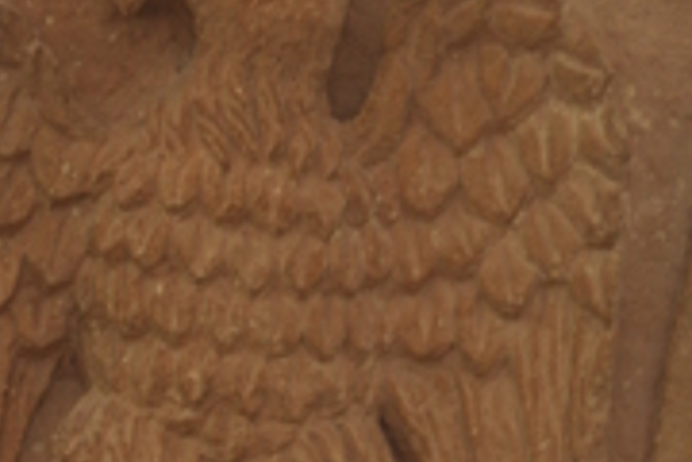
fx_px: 4671
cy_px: 920
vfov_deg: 5.5
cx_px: 260
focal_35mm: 243
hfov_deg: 8.5
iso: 200
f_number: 4.5
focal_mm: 44
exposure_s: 1/15
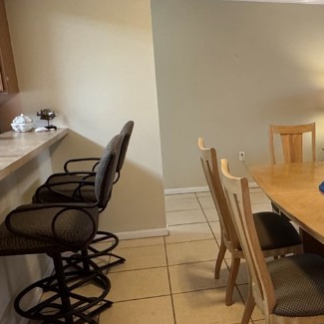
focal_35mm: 39
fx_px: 413
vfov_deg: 42.7
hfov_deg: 41.0
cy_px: 191
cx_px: 259
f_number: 2.2
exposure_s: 1/60
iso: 500
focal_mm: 2.22
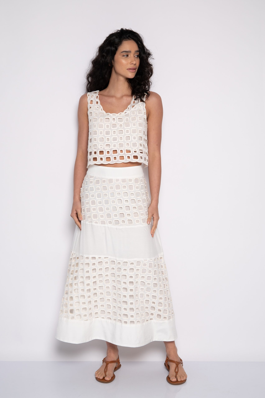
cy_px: 199
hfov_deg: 26.0
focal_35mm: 52
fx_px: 575
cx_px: 132
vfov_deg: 38.2
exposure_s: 1/160
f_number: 5
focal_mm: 52
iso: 160
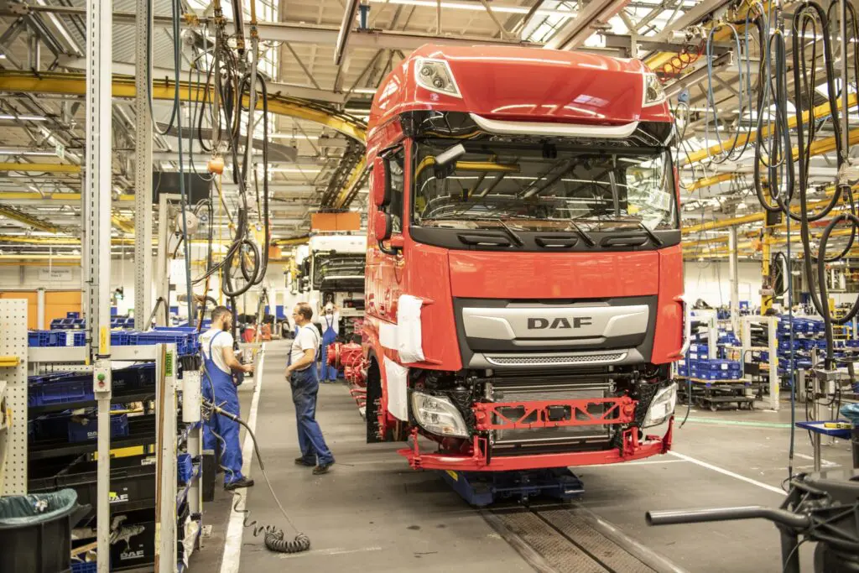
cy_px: 286
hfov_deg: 58.7
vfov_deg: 41.1
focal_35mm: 32
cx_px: 430
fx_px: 764
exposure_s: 1/50
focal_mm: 32
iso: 500
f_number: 2.8
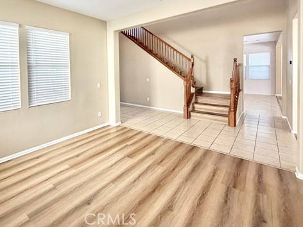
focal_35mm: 19
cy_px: 74
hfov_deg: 83.5
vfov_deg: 66.7
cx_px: 119
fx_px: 166
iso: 250
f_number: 2.2
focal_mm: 2.22
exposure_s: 1/120
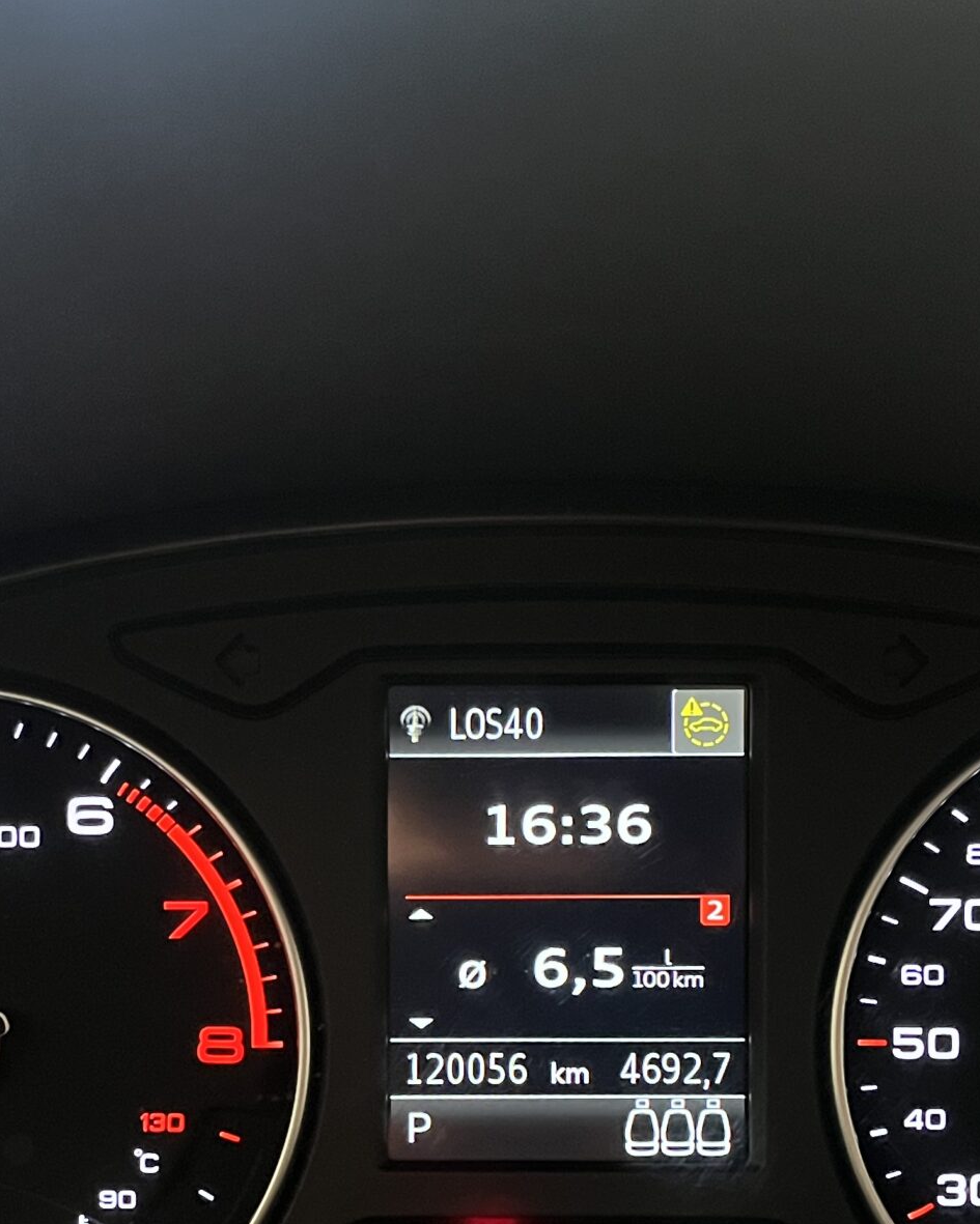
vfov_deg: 33.3
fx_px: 1994
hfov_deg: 27.6
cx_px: 463
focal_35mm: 55
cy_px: 944
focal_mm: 5.1
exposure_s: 1/27
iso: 640
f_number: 1.6
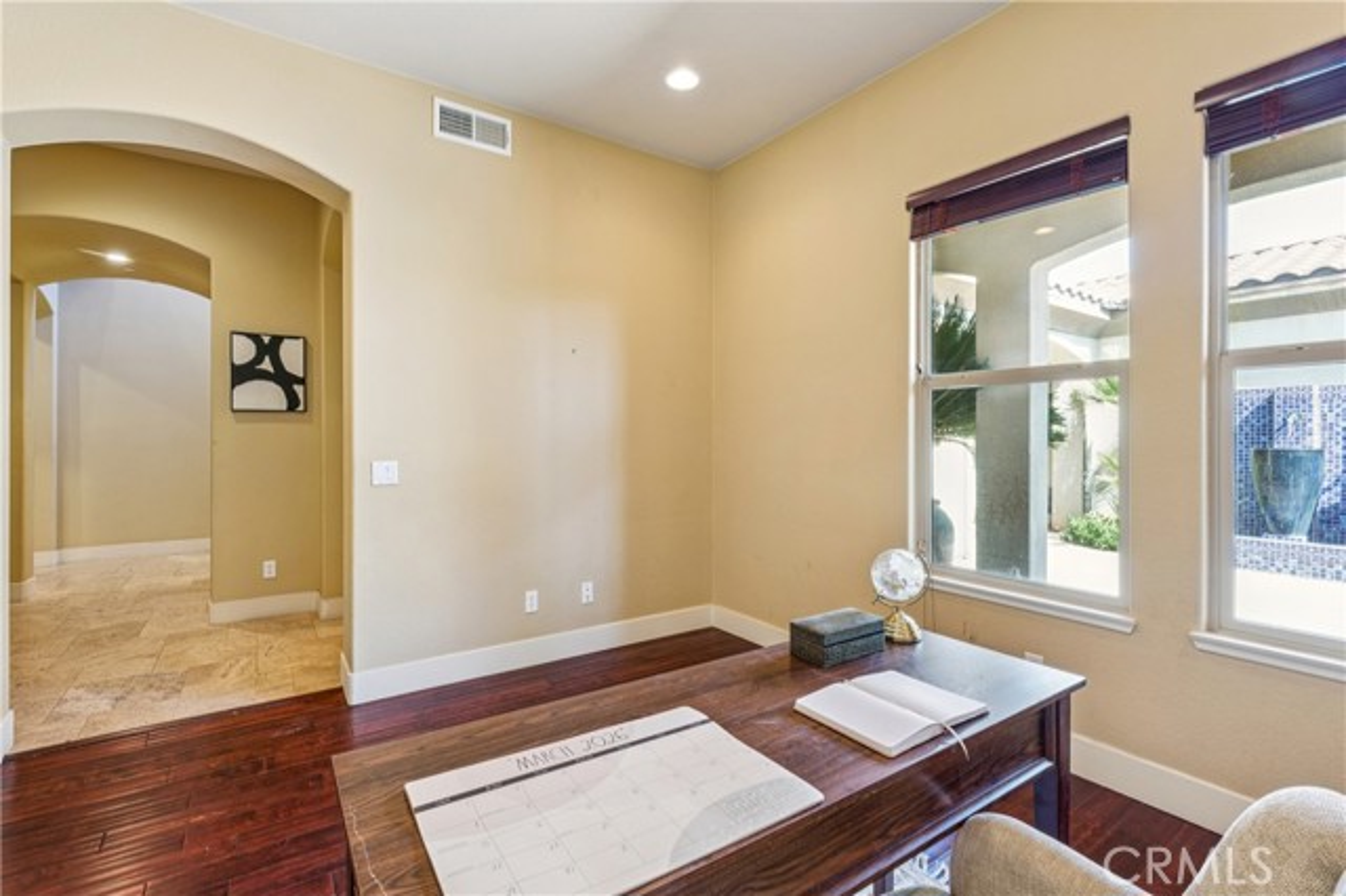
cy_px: 448
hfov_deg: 96.1
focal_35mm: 16
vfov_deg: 73.0
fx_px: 605
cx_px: 673
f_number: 13
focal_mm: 16.2
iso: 100
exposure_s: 1/1.25
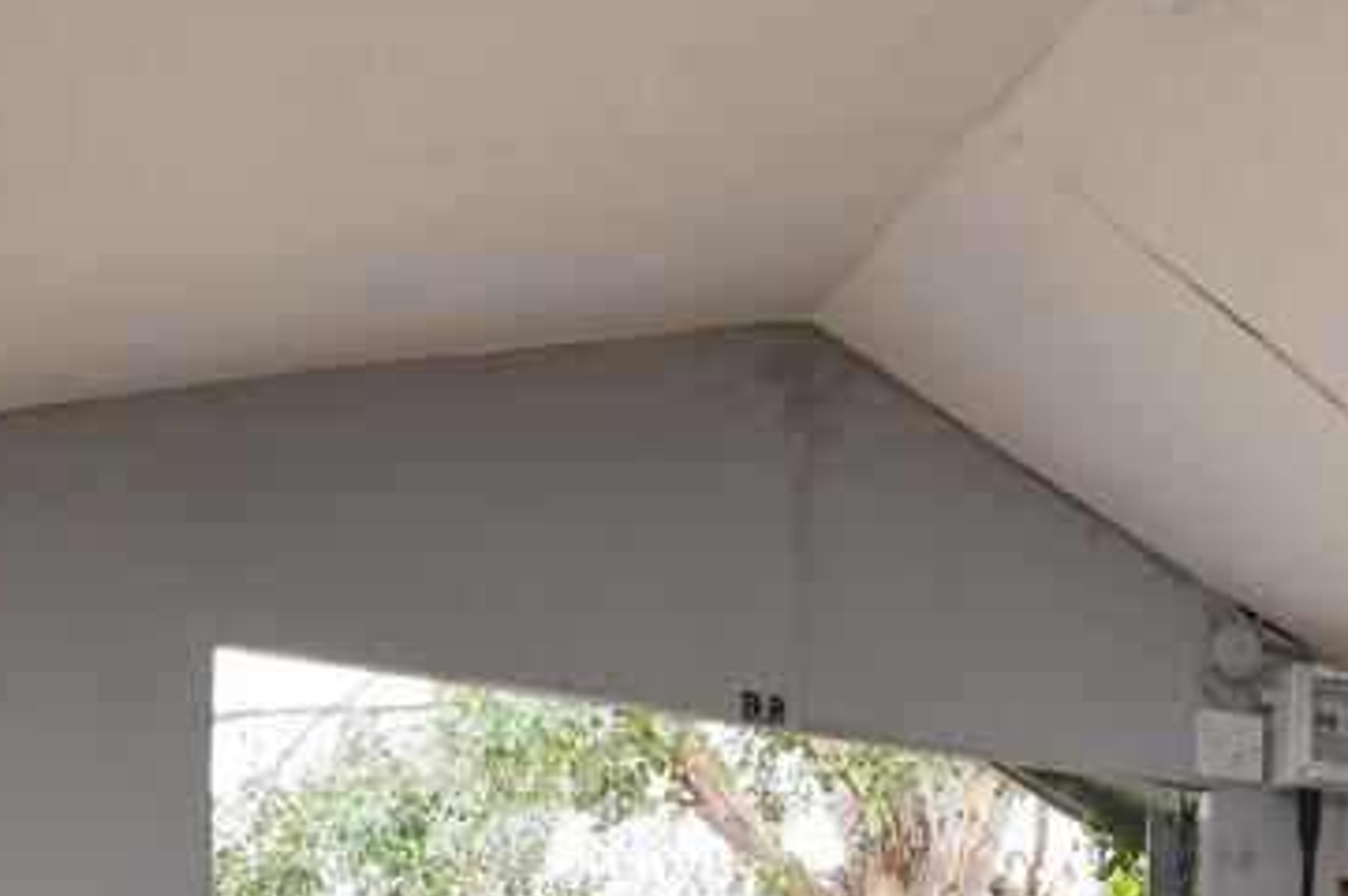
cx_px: 1322
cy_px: 1226
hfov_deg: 35.5
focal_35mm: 51
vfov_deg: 22.9
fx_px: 1908
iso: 200
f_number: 4.5
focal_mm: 18
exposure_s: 1/80
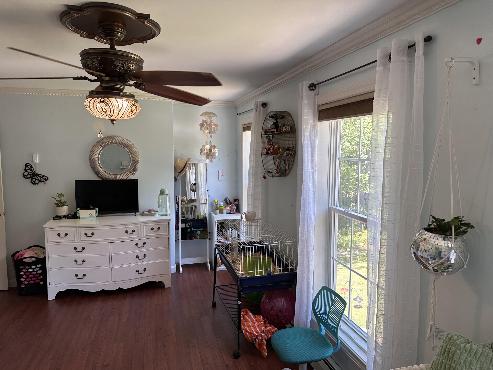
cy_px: 185
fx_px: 342
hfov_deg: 71.6
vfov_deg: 56.8
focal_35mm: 24
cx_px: 246
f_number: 1.78
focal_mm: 6.86
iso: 100
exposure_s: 1/120
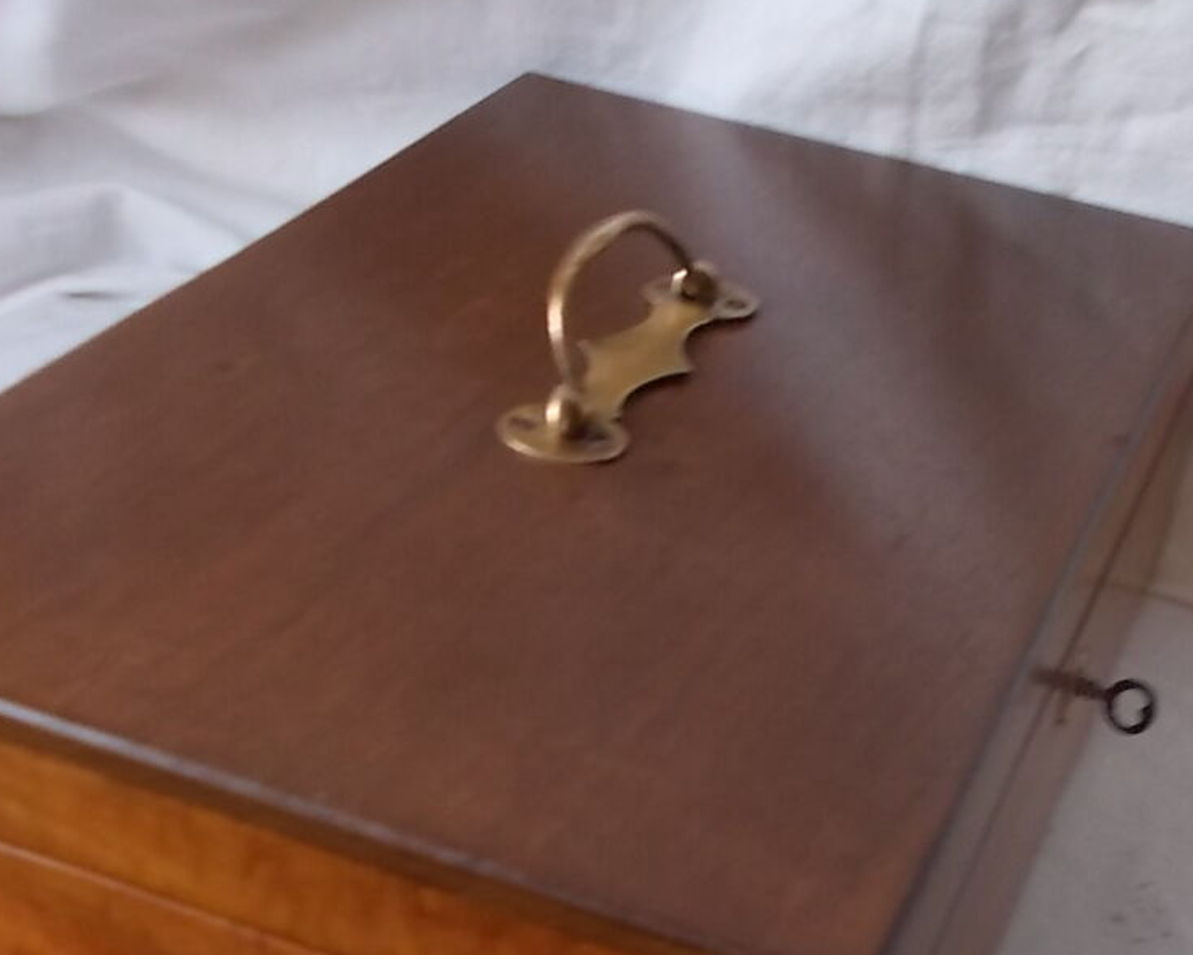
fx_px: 1943
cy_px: 703
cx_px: 803
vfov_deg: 27.3
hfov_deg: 33.8
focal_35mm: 55
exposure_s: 1/25
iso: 200
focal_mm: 4.6
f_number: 3.2
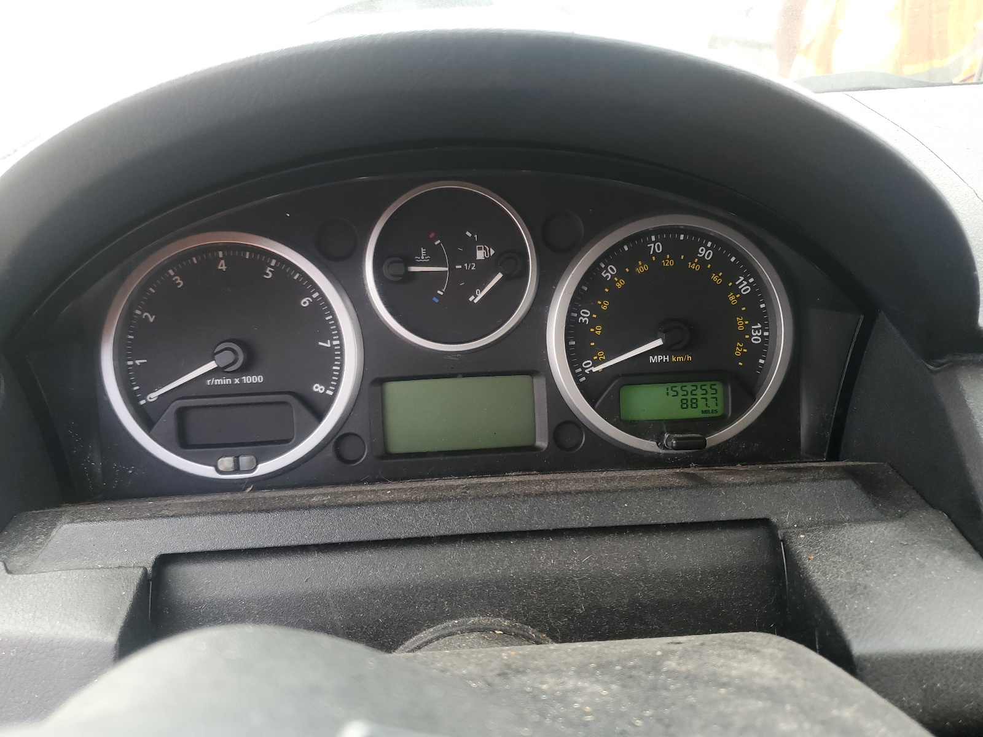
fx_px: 738
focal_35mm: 26
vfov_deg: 53.1
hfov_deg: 67.3
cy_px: 368
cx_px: 492
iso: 57
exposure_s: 1/120
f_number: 1.5
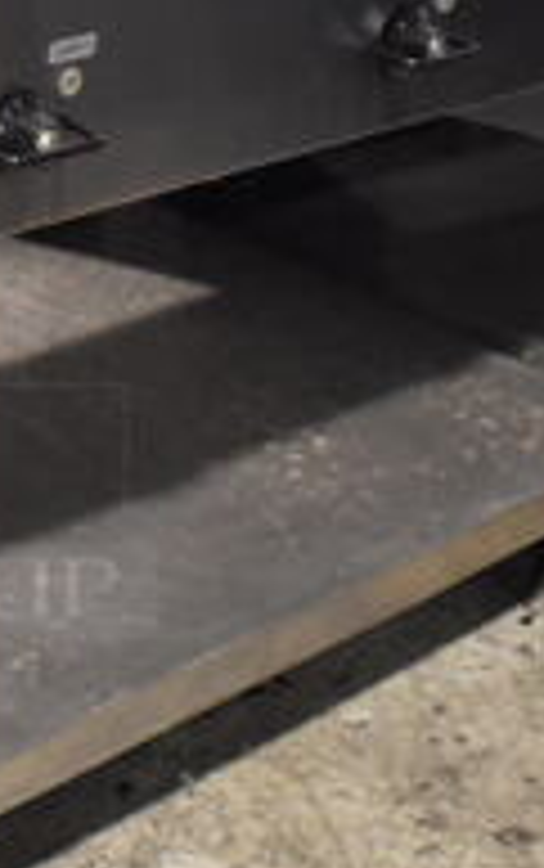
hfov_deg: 13.9
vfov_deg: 23.8
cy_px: 400
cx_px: -342
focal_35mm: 87
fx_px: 2059
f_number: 3.5
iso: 4000
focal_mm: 18
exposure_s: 1/125
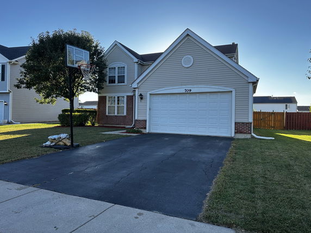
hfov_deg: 71.6
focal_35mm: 24
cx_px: 156
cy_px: 116
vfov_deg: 56.8
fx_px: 216
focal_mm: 6.86
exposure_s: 1/952
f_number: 1.78
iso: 80
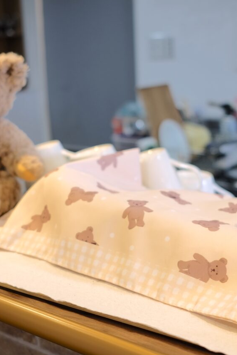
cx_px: 97
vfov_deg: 37.5
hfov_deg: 25.5
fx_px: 524
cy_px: 176
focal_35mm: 53
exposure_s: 1/38
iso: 200
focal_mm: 23
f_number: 2.5
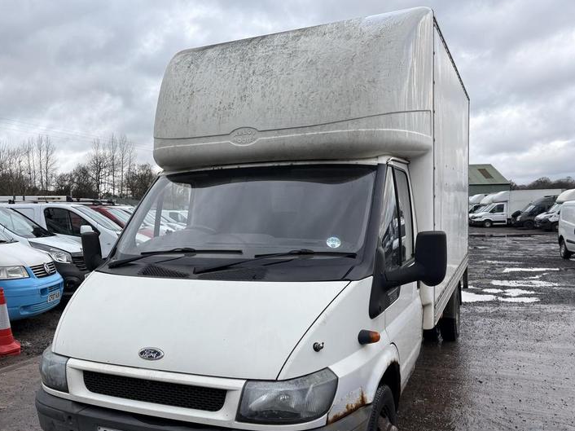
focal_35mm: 33
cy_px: 248
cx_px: 242
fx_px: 548
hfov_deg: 55.1
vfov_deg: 42.8
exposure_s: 1/933
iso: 50
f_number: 1.6
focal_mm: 5.96
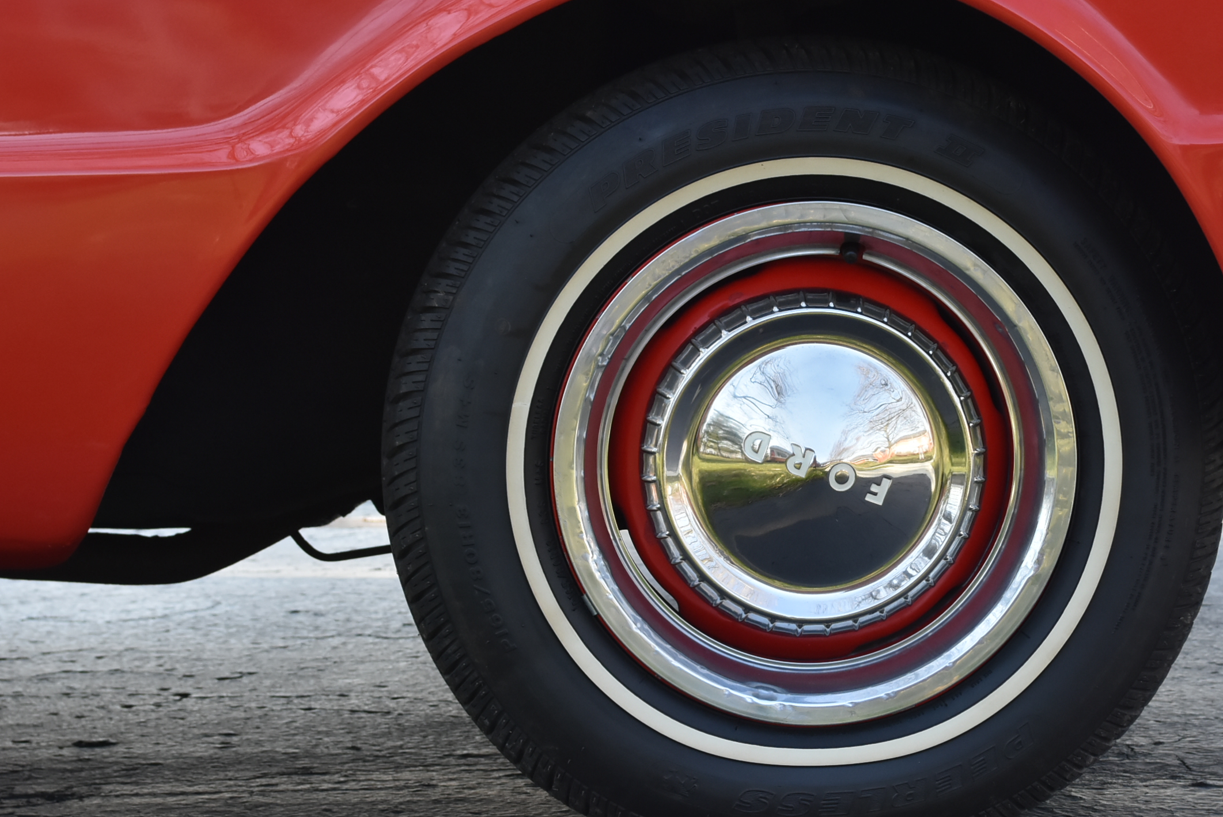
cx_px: 826
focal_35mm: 93
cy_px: 320
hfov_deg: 21.8
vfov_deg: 14.7
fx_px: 3162
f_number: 8
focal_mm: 44
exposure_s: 1/250
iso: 800
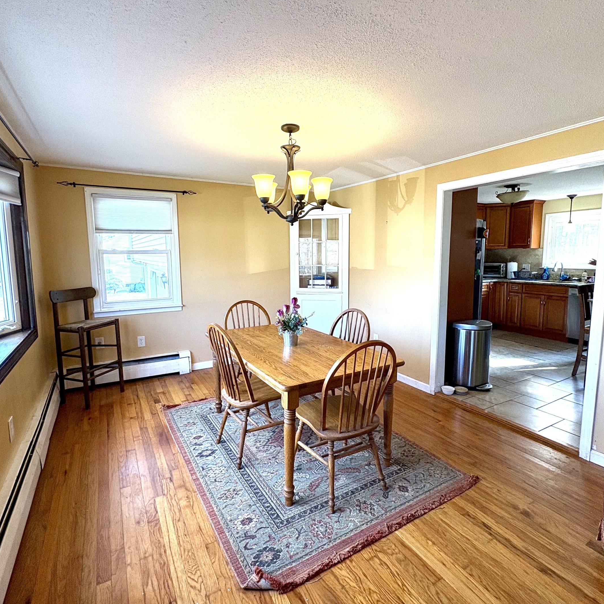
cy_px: 294
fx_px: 355
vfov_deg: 80.7
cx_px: 305
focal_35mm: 18
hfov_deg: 80.7
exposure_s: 1/120
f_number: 2.2
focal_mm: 2.22
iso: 125
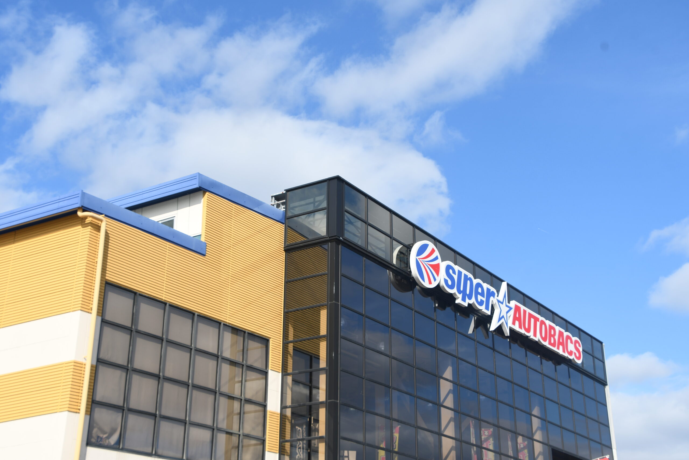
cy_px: 230
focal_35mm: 48
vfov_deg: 28.1
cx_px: 344
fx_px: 919
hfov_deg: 41.1
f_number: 11
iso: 100
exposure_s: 1/250
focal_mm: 32
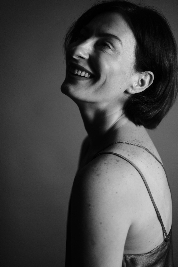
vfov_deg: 37.5
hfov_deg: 25.5
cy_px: 134
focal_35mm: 53
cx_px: 89
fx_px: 393
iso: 250
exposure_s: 1/125
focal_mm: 35
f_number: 1.4
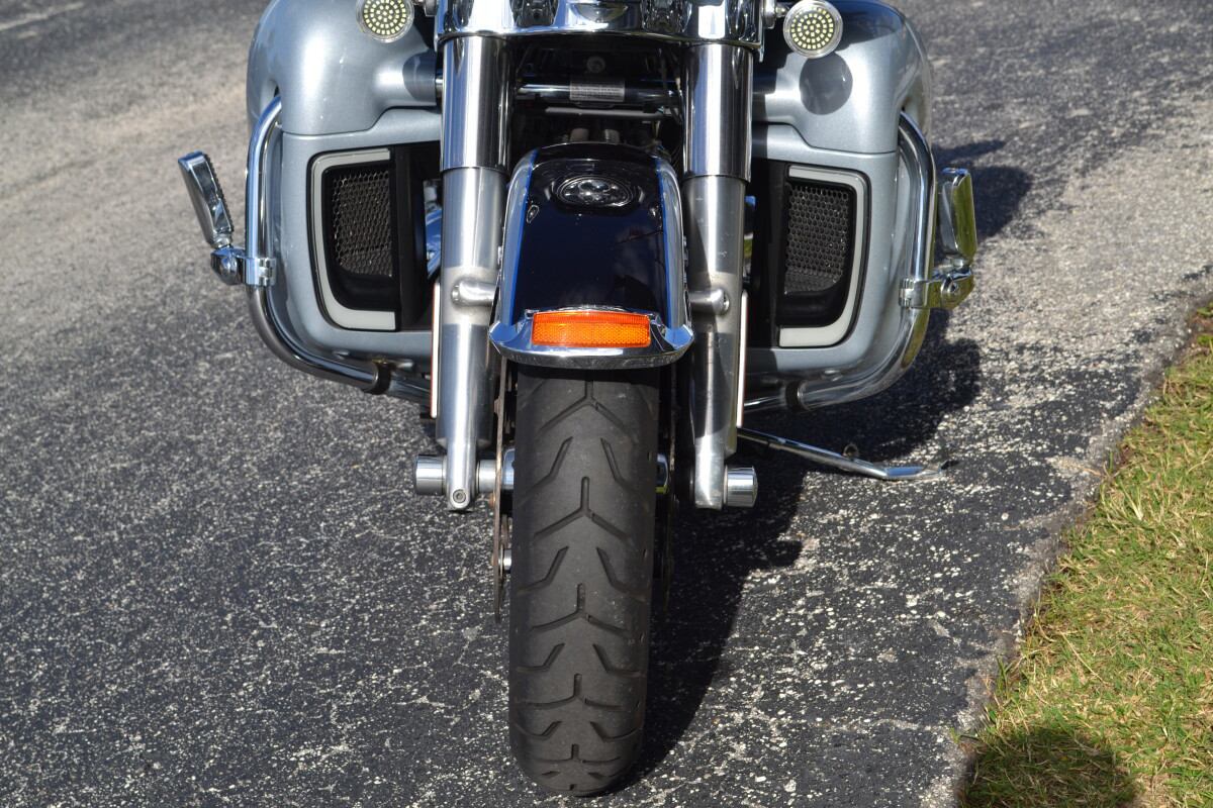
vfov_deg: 20.6
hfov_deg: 30.5
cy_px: 404
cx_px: 606
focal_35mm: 66
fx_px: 2224
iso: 100
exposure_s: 1/320
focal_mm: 44
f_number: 9
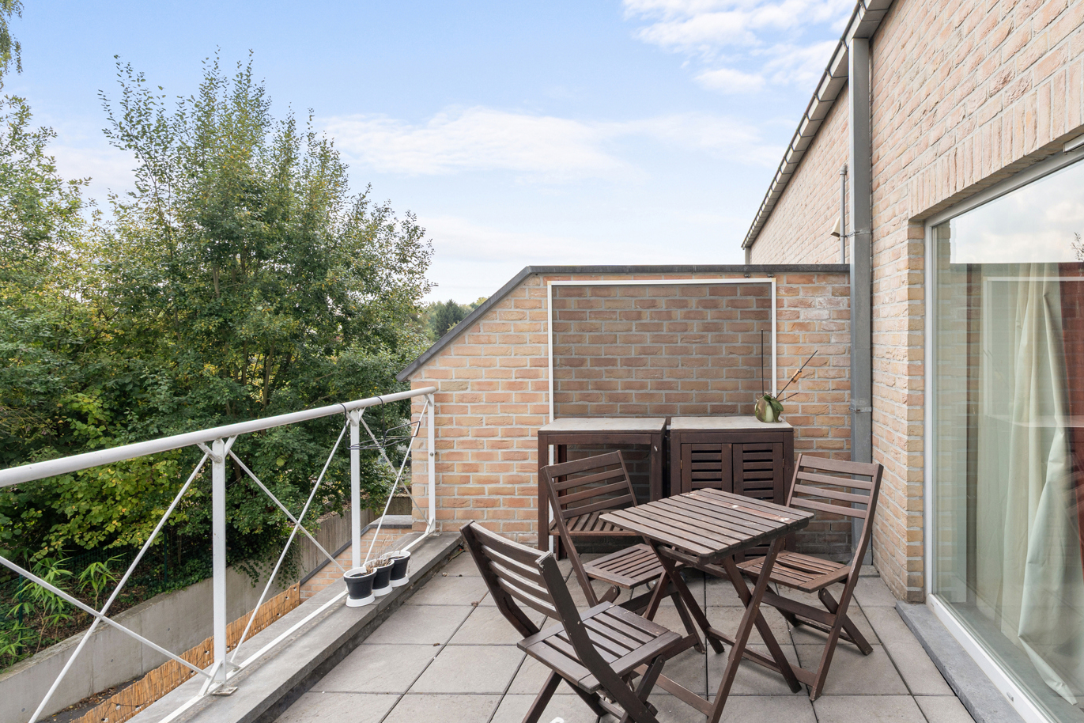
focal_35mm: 22
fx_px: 652
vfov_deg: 57.8
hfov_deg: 77.8
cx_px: 690
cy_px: 313
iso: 250
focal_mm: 16.5
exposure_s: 1/160
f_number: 9
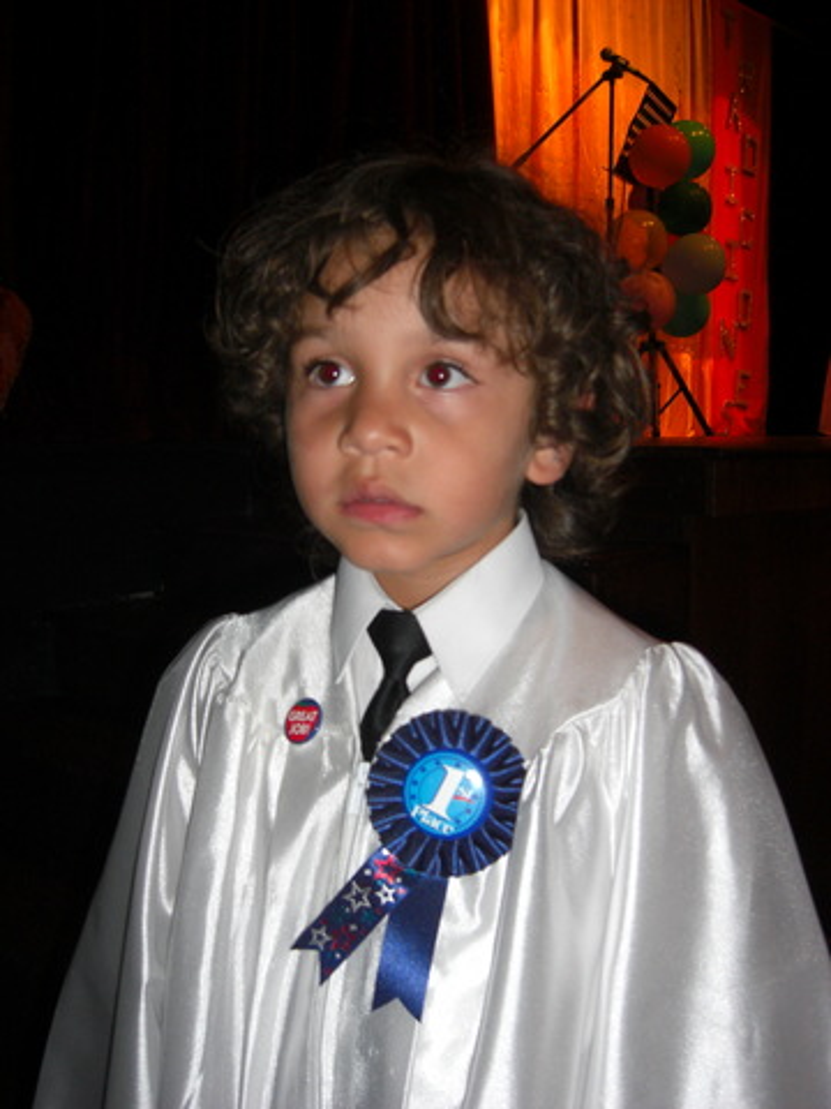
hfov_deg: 37.7
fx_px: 1216
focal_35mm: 38
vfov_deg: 49.0
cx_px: 416
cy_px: 554
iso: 200
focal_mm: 7.9
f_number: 2.8
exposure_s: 1/60
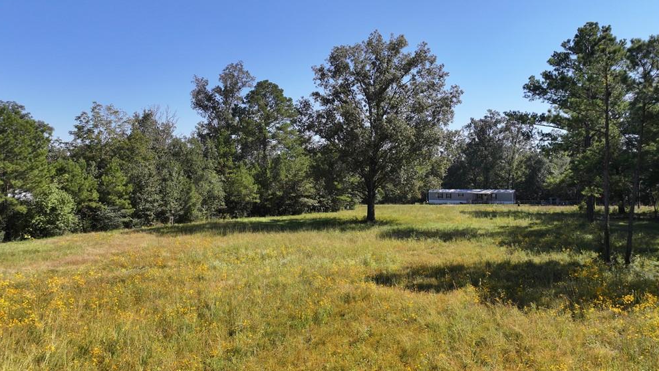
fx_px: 472
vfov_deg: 42.9
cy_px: 181
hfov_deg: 69.8
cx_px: 323
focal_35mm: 27
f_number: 2.8
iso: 110
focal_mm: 12.29
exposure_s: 1/1250
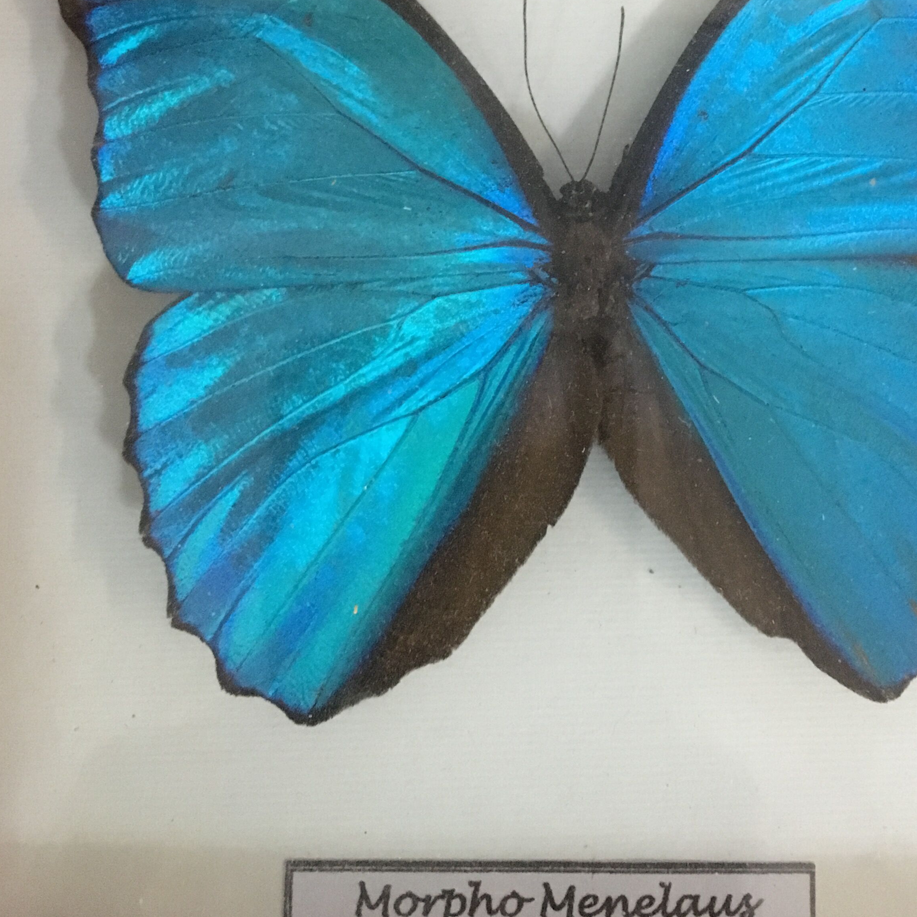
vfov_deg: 36.8
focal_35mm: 45
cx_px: 582
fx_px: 1349
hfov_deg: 37.3
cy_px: 250
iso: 320
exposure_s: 1/17
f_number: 2.2
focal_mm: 4.15
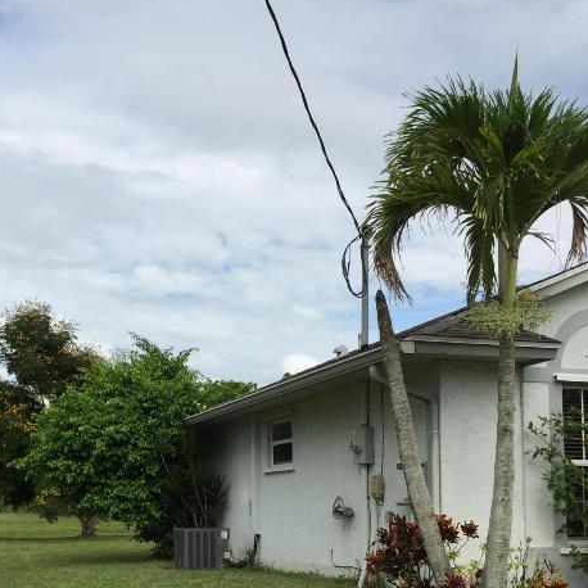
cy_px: 465
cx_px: 222
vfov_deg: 37.8
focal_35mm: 43
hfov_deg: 38.9
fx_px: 826
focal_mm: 4.15
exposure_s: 1/1980
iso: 32
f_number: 2.2
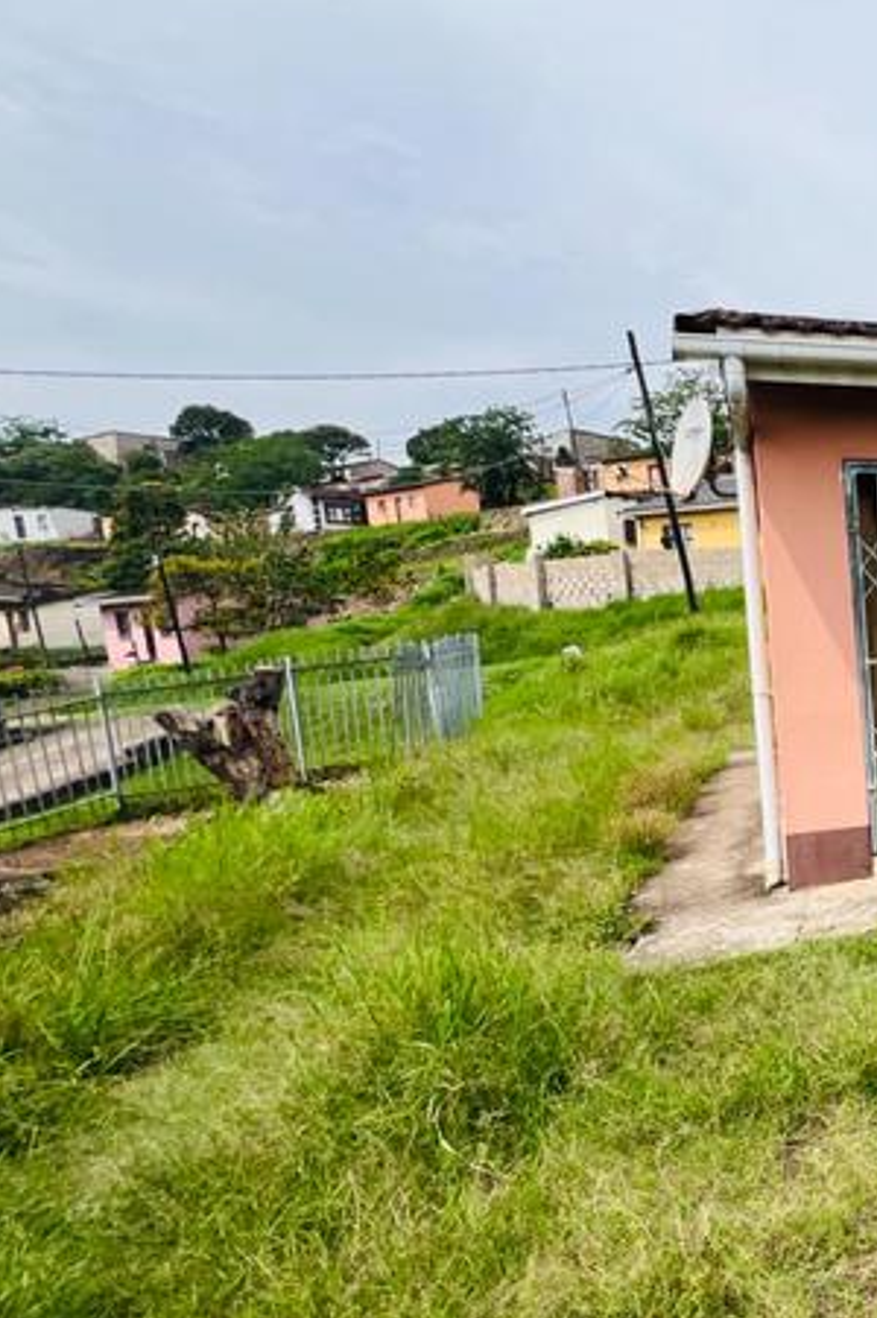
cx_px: 1146
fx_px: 878
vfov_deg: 73.4
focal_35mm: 24
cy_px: 754
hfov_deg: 35.5
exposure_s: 1/1179
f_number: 1.8
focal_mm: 1.57
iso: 32
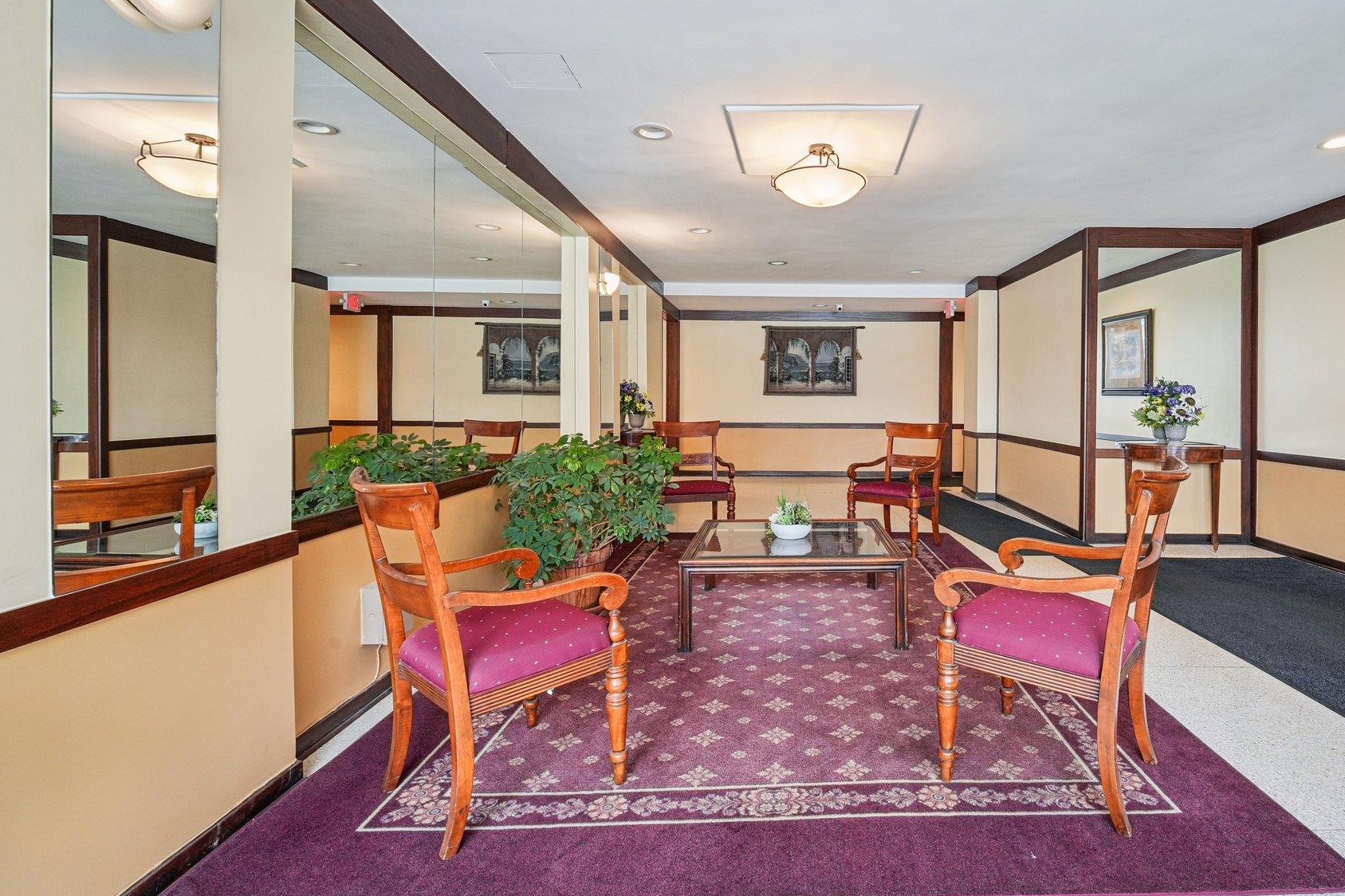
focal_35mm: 17
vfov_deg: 70.2
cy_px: 399
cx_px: 800
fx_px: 635
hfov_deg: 92.2
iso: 400
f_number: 9
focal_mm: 14
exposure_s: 1/4
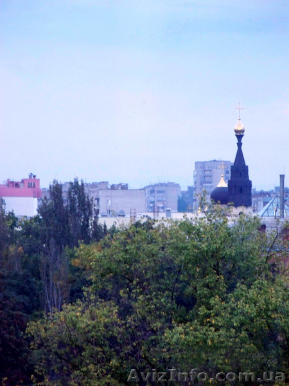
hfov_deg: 4.5
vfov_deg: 6.0
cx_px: 144
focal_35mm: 330
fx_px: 3673
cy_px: 193
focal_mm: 54.9
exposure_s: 1/40
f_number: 4
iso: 400
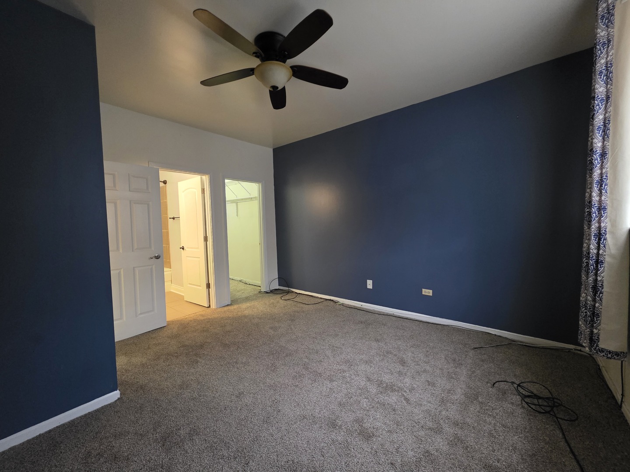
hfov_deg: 106.2
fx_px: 237
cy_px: 236
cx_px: 315
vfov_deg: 89.9
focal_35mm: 13
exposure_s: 1/60
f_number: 1.9
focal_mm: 2.2
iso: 800
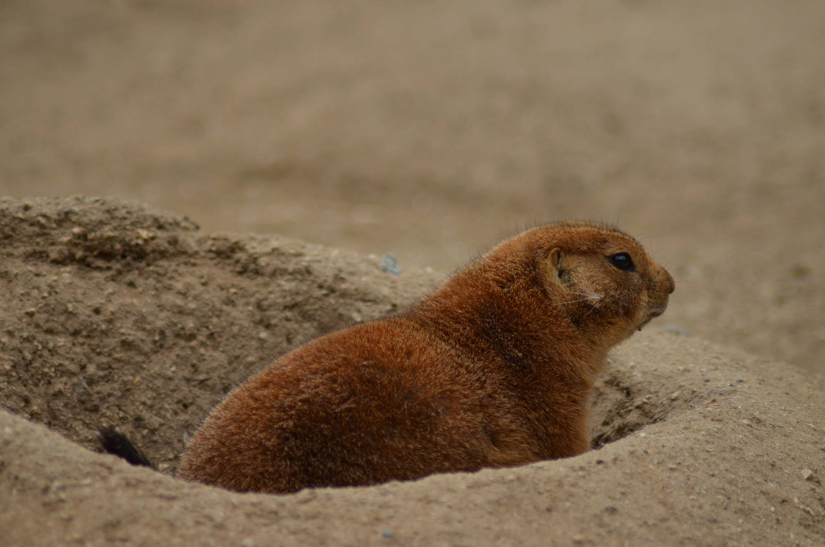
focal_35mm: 450
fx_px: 10292
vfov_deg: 3.0
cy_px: 274
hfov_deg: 4.6
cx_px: 412
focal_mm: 300
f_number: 5.6
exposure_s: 1/1600
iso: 400
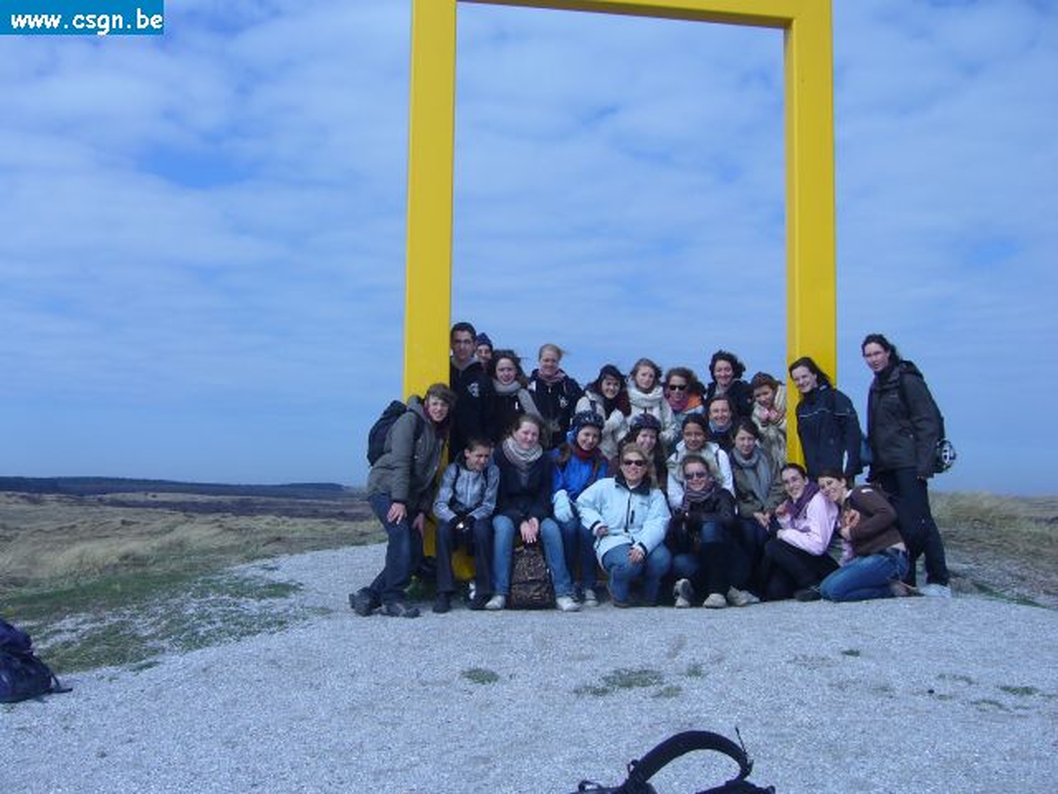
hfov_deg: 52.6
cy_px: 397
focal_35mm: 35
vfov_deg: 40.7
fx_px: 1070
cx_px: 529
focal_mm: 5.8
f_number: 5.6
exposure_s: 1/500
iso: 80
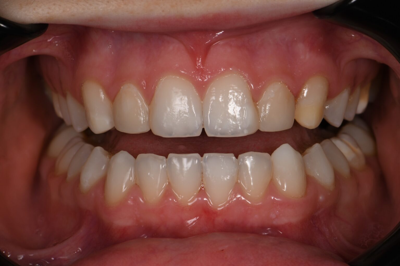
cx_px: 200
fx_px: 1399
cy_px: 133
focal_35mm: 126
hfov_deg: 16.3
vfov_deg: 10.9
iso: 200
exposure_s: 1/160
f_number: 32
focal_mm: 105
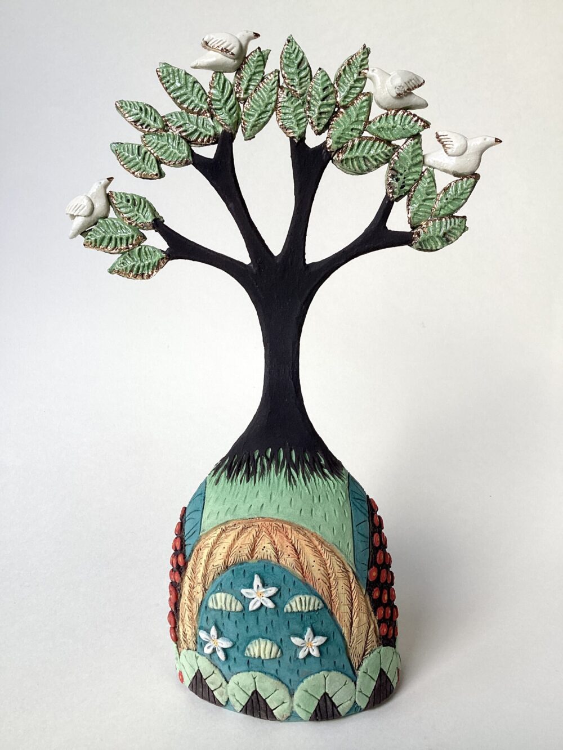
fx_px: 672
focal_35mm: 31
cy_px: 375
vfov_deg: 58.3
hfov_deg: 45.4
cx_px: 282
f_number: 2.4
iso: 50
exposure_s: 1/120
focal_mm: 3.3
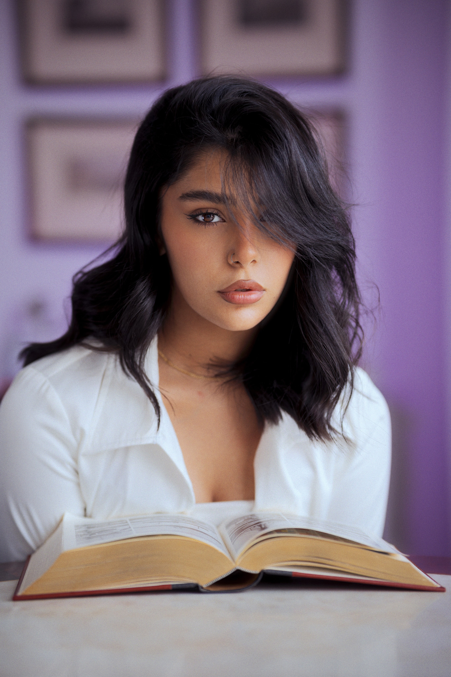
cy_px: 338
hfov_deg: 16.1
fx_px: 1597
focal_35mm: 85
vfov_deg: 23.9
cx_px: 226
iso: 200
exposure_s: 1/250
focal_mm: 85
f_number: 2
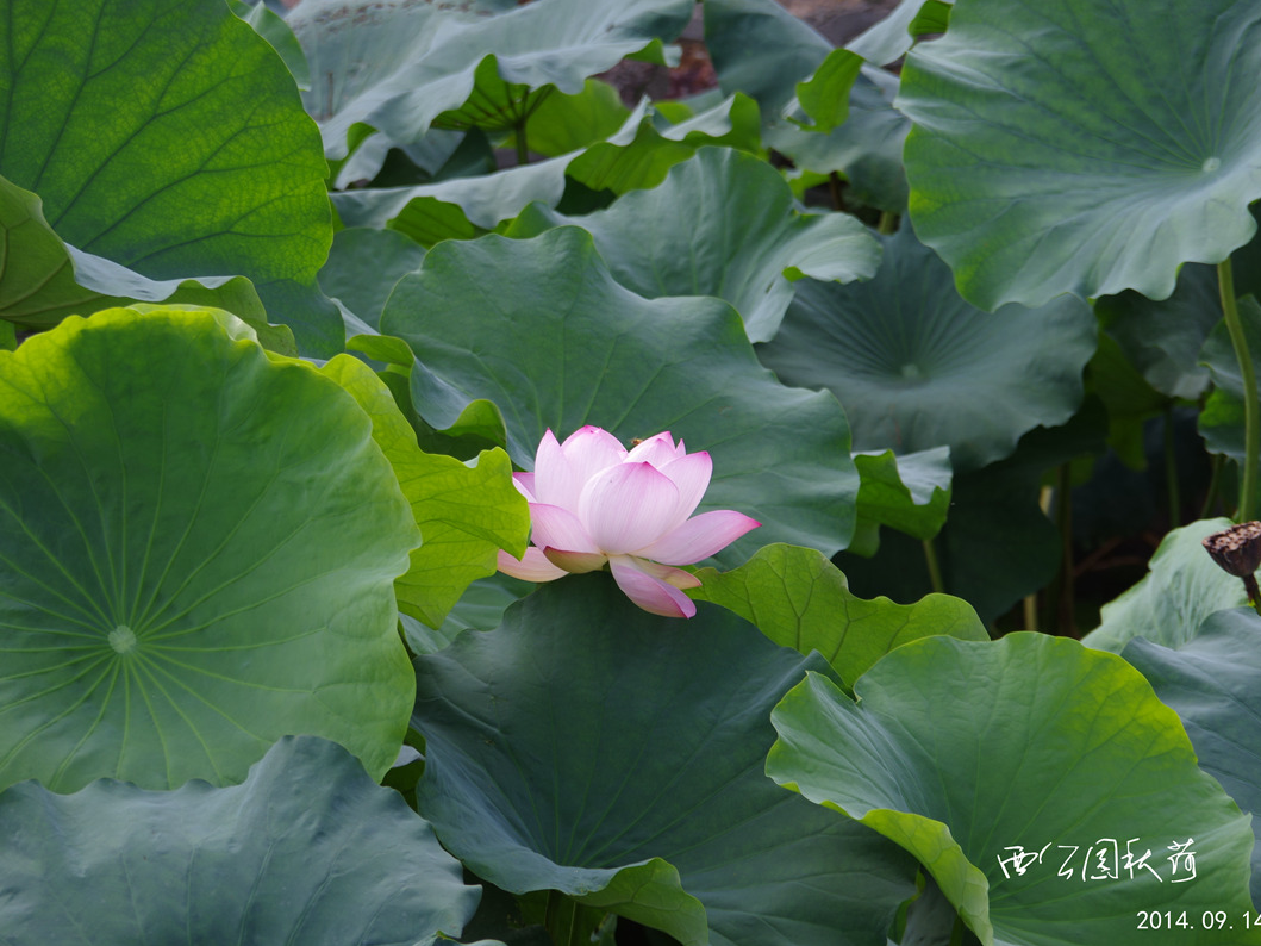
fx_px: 8013
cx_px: 657
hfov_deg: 9.0
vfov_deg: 6.8
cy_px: 472
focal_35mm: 220
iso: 100
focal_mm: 135
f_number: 5.6
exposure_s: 1/160
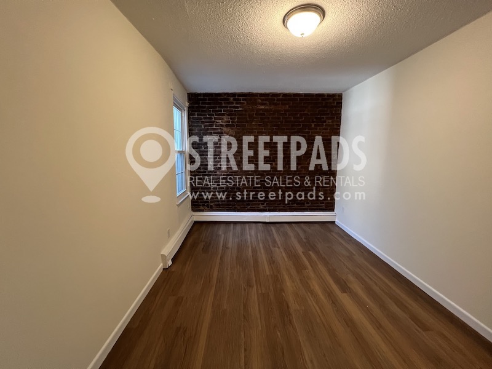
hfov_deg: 106.2
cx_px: 246
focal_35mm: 13
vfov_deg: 89.9
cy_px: 184
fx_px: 185
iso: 500
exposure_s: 1/60
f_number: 1.8
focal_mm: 1.57
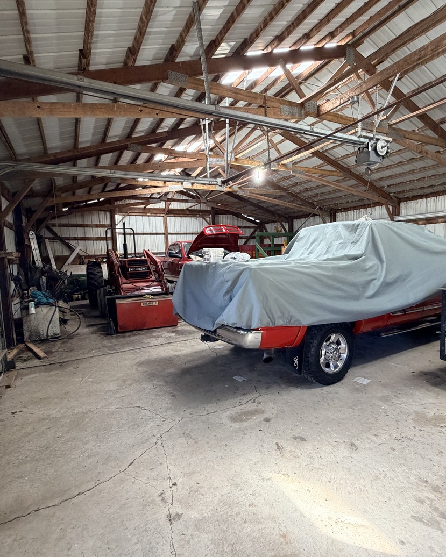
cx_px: 233
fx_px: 313
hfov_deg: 70.8
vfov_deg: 83.3
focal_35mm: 19
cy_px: 286
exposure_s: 1/60
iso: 200
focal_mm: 2.22
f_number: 2.2
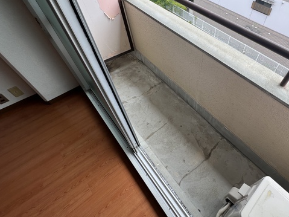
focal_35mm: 19
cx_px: 184
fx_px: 159
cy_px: 89
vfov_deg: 68.1
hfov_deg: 82.7
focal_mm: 1.57
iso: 32
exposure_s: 1/259
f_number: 1.8
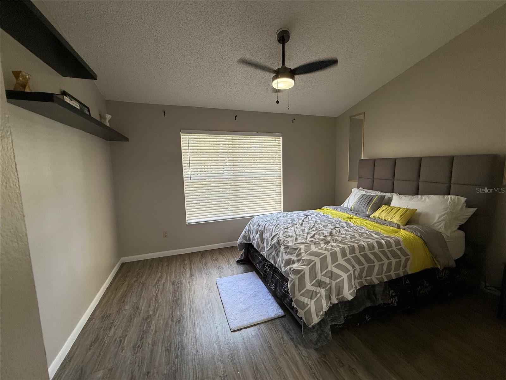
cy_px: 190
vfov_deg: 85.7
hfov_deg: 102.1
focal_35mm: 14
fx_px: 205
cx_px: 253
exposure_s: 1/120
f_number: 2.2
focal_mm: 2.22
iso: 250
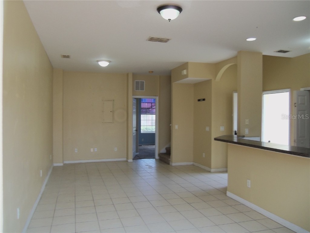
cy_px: 116
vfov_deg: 49.7
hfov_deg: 63.4
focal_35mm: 28
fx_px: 251
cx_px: 155
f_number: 3.9
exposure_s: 1/30
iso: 64
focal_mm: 5.1
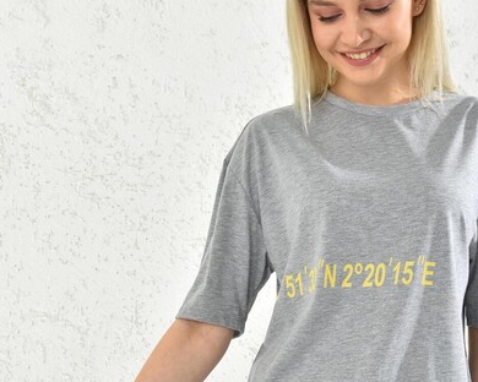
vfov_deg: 23.4
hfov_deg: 29.1
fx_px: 920
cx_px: 282
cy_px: 251
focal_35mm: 65
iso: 100
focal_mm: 36
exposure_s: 1/160
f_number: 7.1
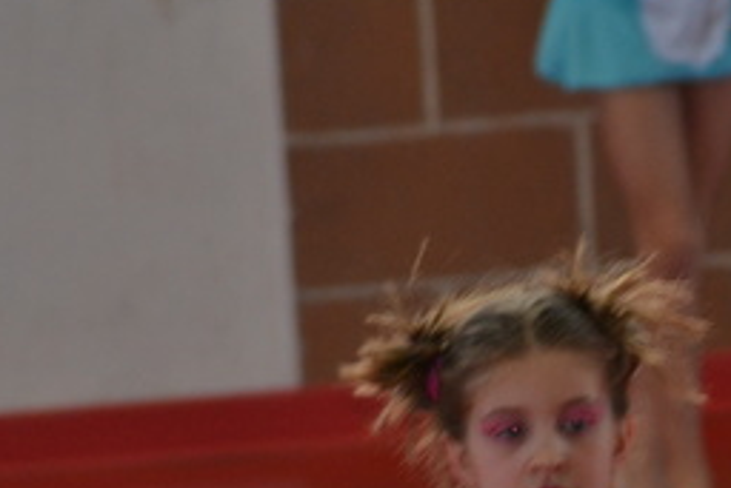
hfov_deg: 1.8
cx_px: 671
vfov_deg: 1.2
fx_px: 22835
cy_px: 384
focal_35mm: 1124
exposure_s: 1/125
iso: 800
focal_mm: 300
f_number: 8
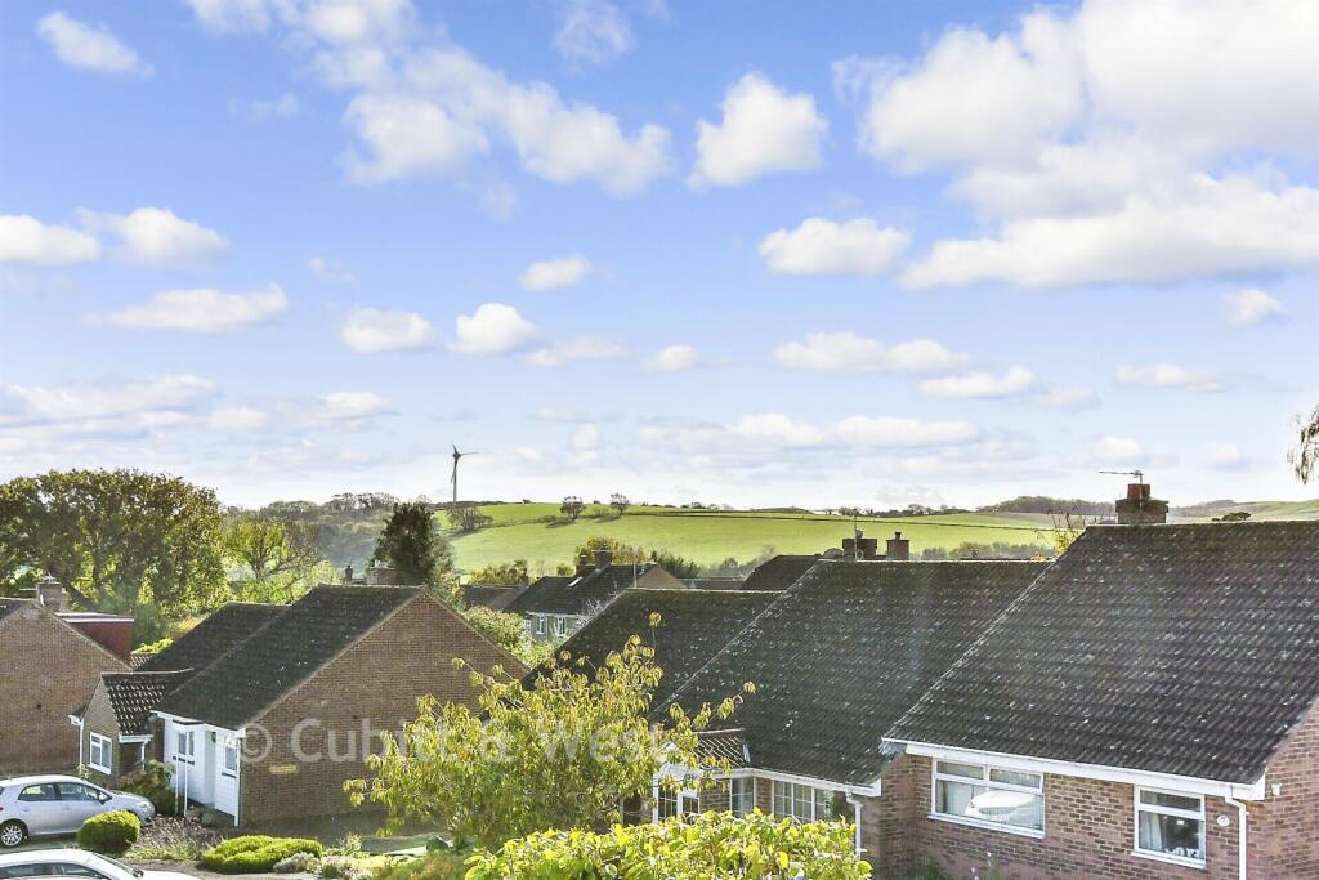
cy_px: 440
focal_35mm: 30
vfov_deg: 43.6
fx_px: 1099
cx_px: 660
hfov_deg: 61.9
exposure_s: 1/2000
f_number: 8
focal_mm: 20
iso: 400
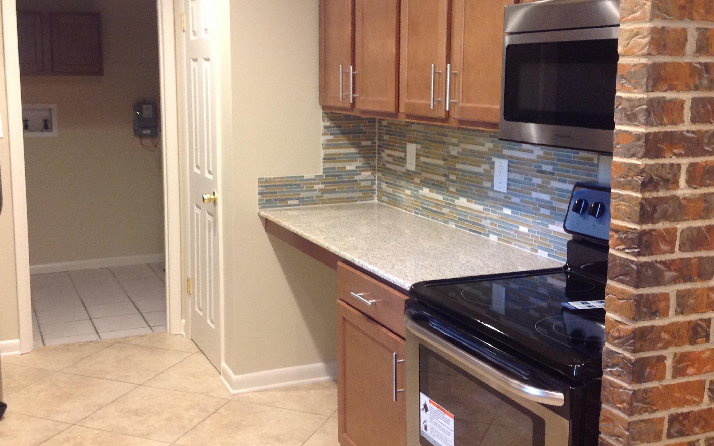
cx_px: 312
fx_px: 895
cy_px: 181
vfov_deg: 27.9
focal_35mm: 46
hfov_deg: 43.4
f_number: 2.4
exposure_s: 1/15
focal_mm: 4.28
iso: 100
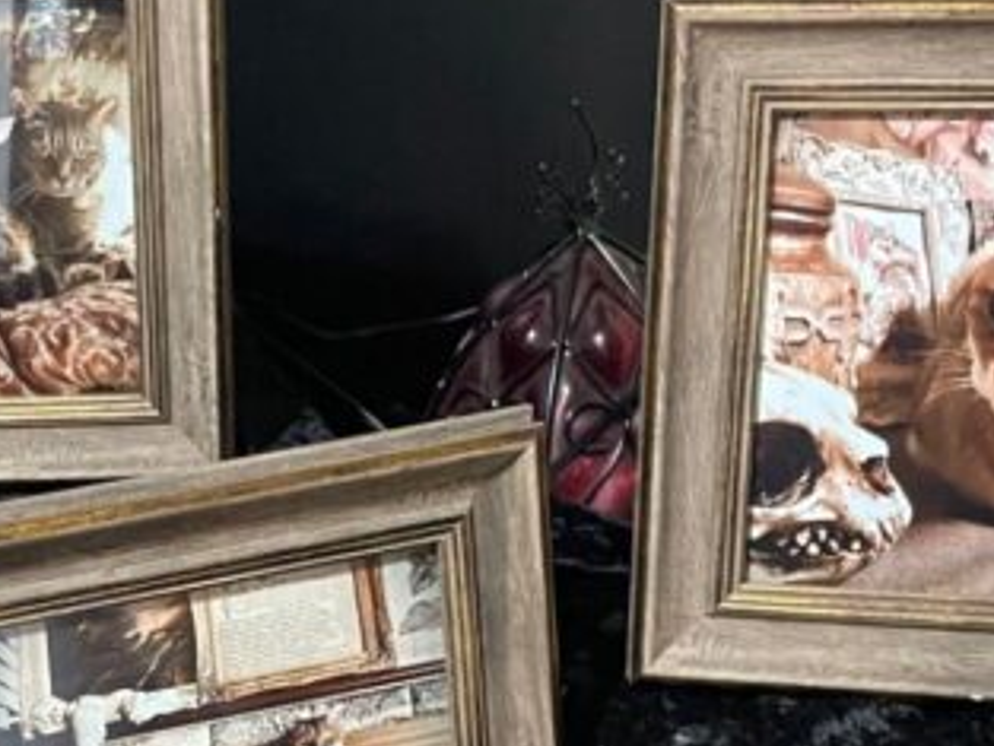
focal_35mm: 85
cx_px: 187
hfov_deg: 22.7
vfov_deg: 17.0
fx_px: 2442
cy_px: 721
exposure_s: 1/33
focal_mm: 4.2
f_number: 1.6
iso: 640
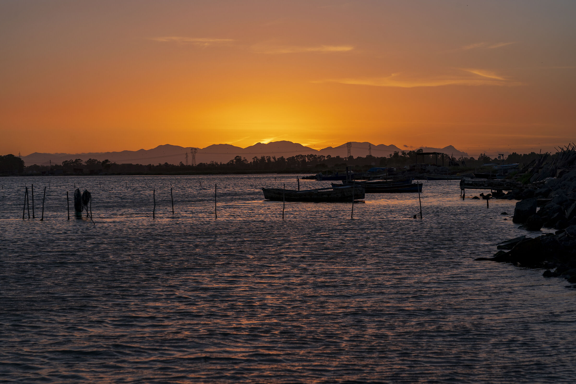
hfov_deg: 31.9
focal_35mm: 63
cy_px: 192
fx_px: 1008
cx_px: 288
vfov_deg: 21.6
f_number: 9
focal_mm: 63
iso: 100
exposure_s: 1/50
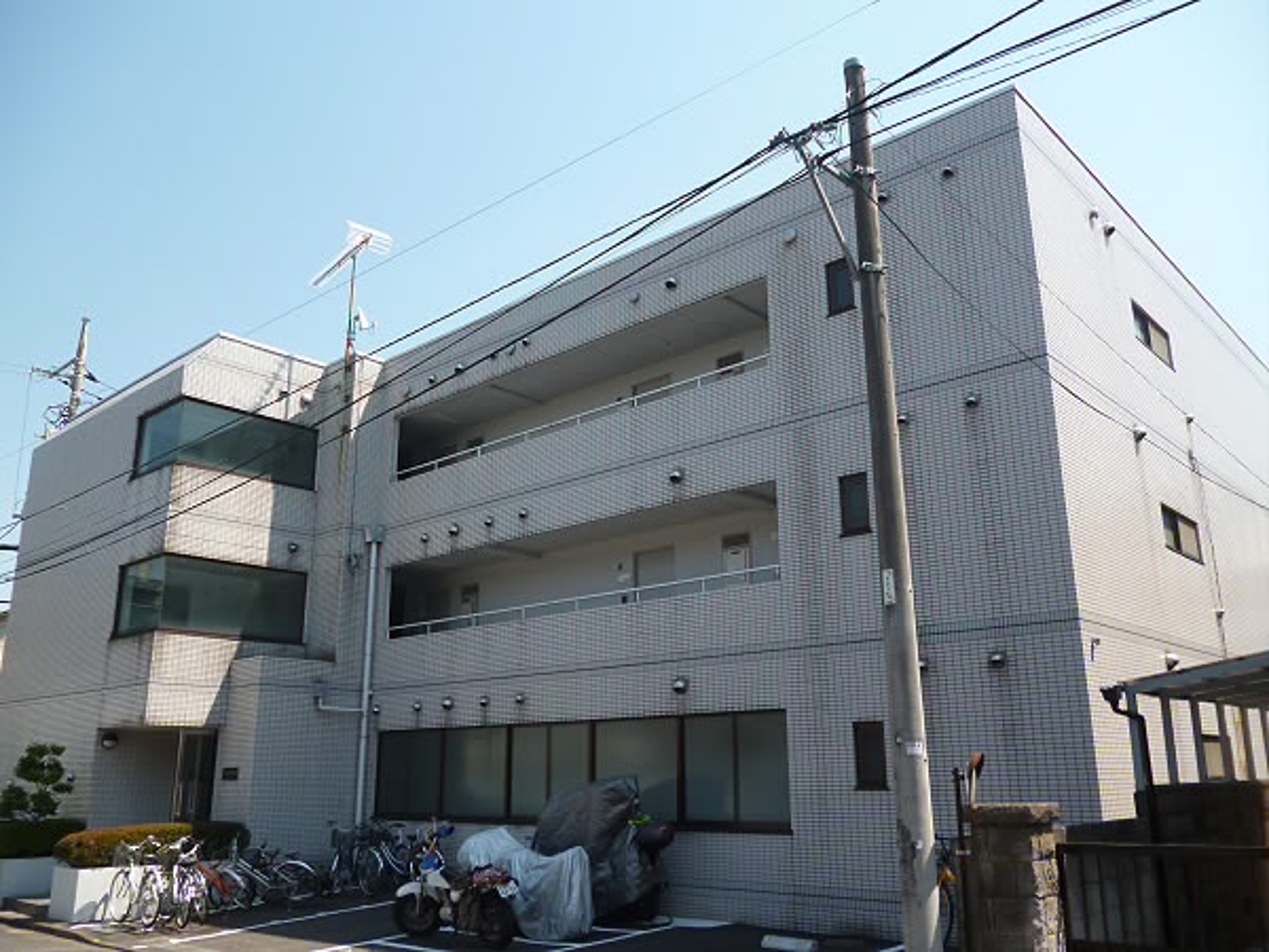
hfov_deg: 63.4
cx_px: 634
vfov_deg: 49.7
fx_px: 1026
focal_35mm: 28
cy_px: 476
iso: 100
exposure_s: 1/500
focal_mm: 5
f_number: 3.1
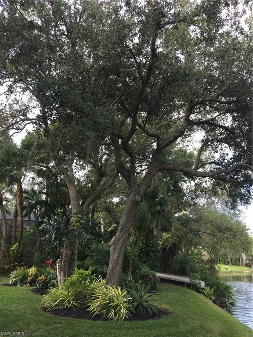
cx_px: 126
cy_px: 168
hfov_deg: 48.2
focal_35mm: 29
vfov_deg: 61.7
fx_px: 283
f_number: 2.2
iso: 32
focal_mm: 4.15
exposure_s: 1/314
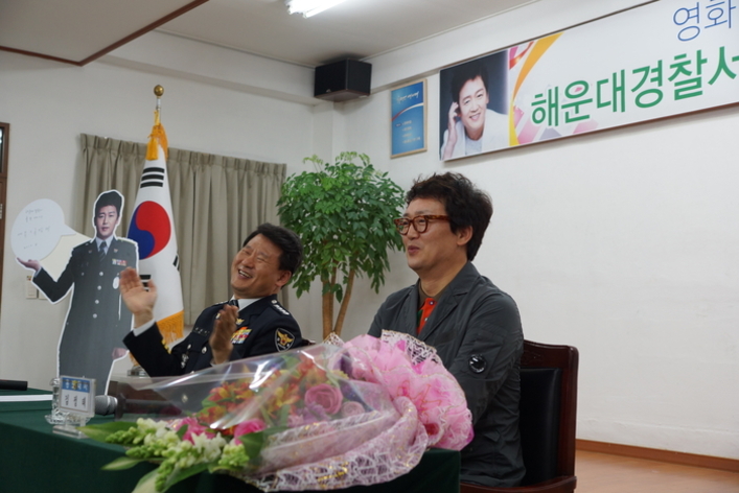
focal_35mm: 45
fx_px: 924
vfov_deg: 29.9
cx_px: 370
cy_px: 246
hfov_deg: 43.6
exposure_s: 1/60
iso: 400
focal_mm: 30
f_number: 4
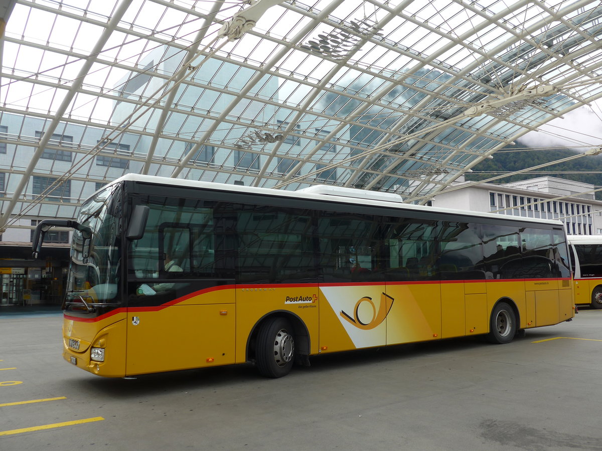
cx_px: 301
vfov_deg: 48.2
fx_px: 504
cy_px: 226
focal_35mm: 29
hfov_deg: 61.7
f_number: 2.8
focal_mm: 6
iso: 80
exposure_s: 1/400
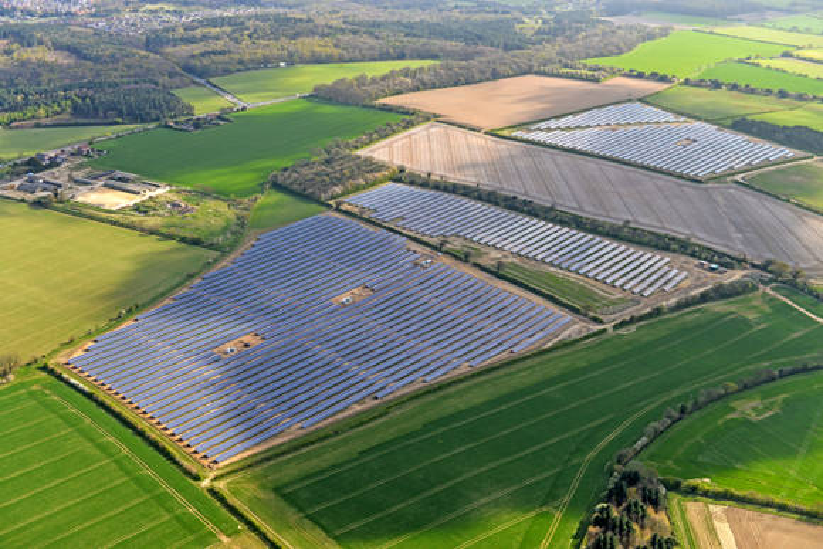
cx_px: 412
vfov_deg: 30.5
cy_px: 274
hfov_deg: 44.5
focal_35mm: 44
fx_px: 1006
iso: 400
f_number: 5.6
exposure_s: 1/1000
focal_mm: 44
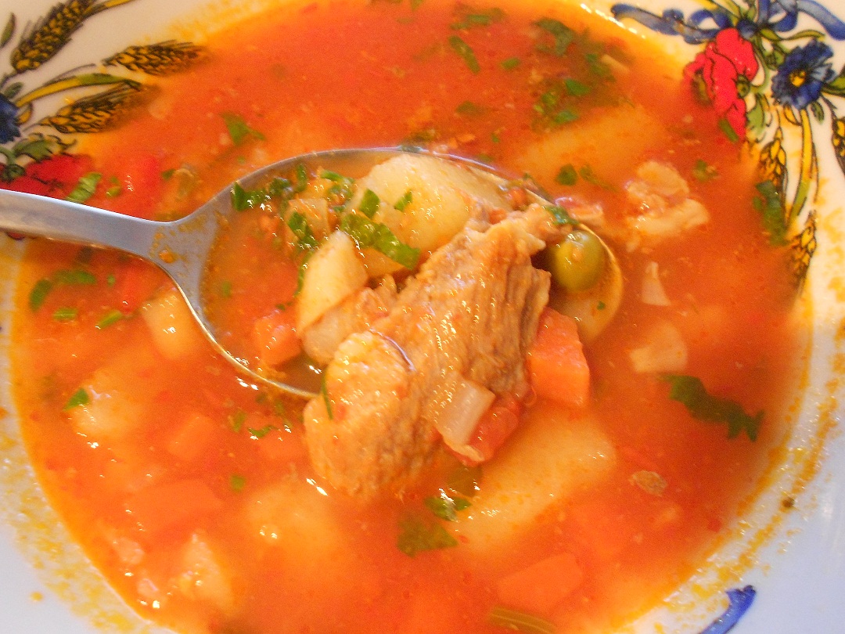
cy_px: 317
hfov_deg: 61.7
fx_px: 708
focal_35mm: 29
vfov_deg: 48.2
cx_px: 422
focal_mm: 5.1
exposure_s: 1/13
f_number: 3.4
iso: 400
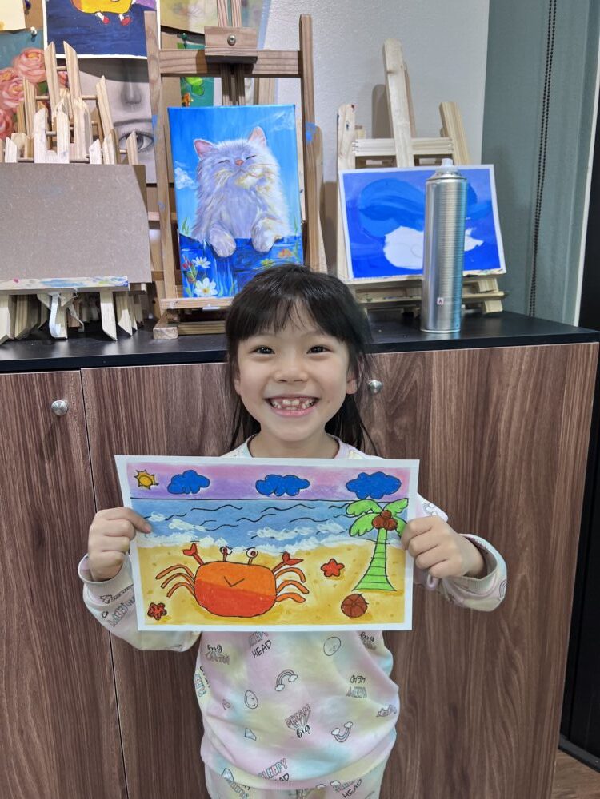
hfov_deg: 53.1
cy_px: 400
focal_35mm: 26
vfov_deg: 67.3
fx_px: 601
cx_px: 300
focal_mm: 5.7
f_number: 1.5
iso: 80
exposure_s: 1/100
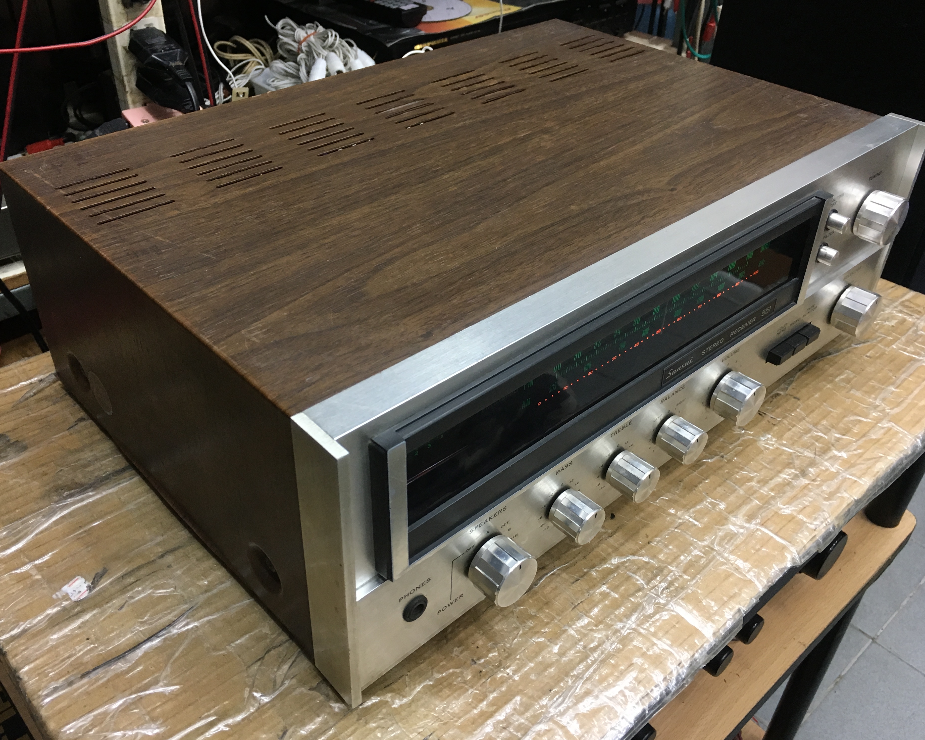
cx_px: 444
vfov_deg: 47.1
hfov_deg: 57.2
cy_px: 370
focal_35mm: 31
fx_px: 849
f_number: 2.2
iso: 100
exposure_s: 1/33
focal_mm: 4.15
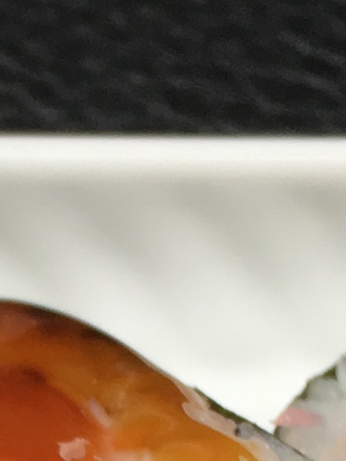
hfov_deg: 7.8
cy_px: 1017
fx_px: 2520
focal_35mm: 189
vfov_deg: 9.5
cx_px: -104
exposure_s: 1/100
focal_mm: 4.15
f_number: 2.2
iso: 40
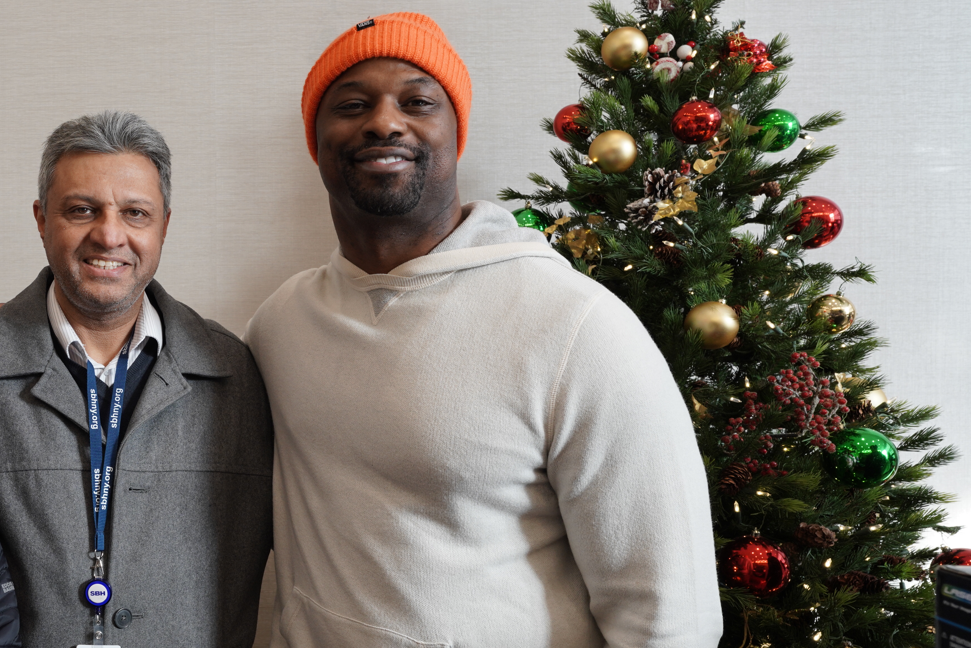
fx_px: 971
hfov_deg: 47.8
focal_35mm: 36
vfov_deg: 36.8
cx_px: 100
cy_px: 354
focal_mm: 20
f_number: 6.3
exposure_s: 1/30
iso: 400
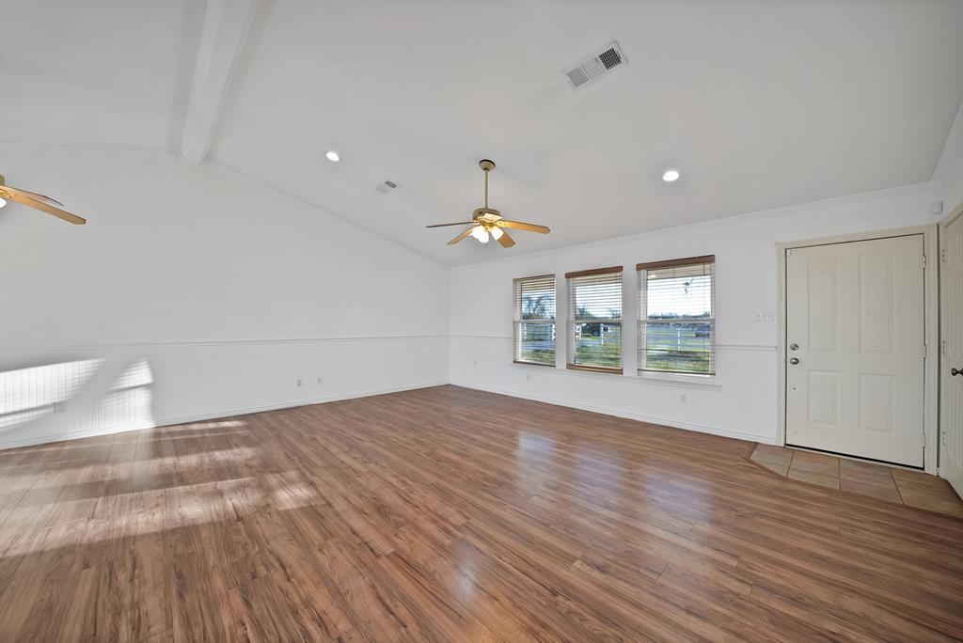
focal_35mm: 12
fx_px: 321
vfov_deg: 90.1
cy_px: 322
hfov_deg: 112.6
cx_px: 482
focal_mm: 12
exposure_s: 1/20
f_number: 6.3
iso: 640
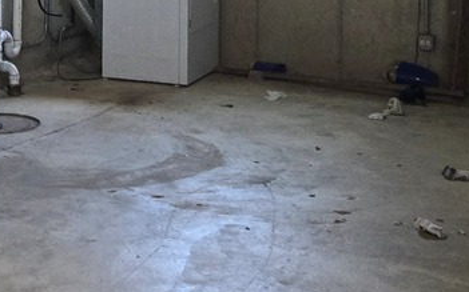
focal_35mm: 100
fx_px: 1278
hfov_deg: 20.7
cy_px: -177
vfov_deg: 12.3
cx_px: 132
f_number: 1.8
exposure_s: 1/120
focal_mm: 5.4
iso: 800
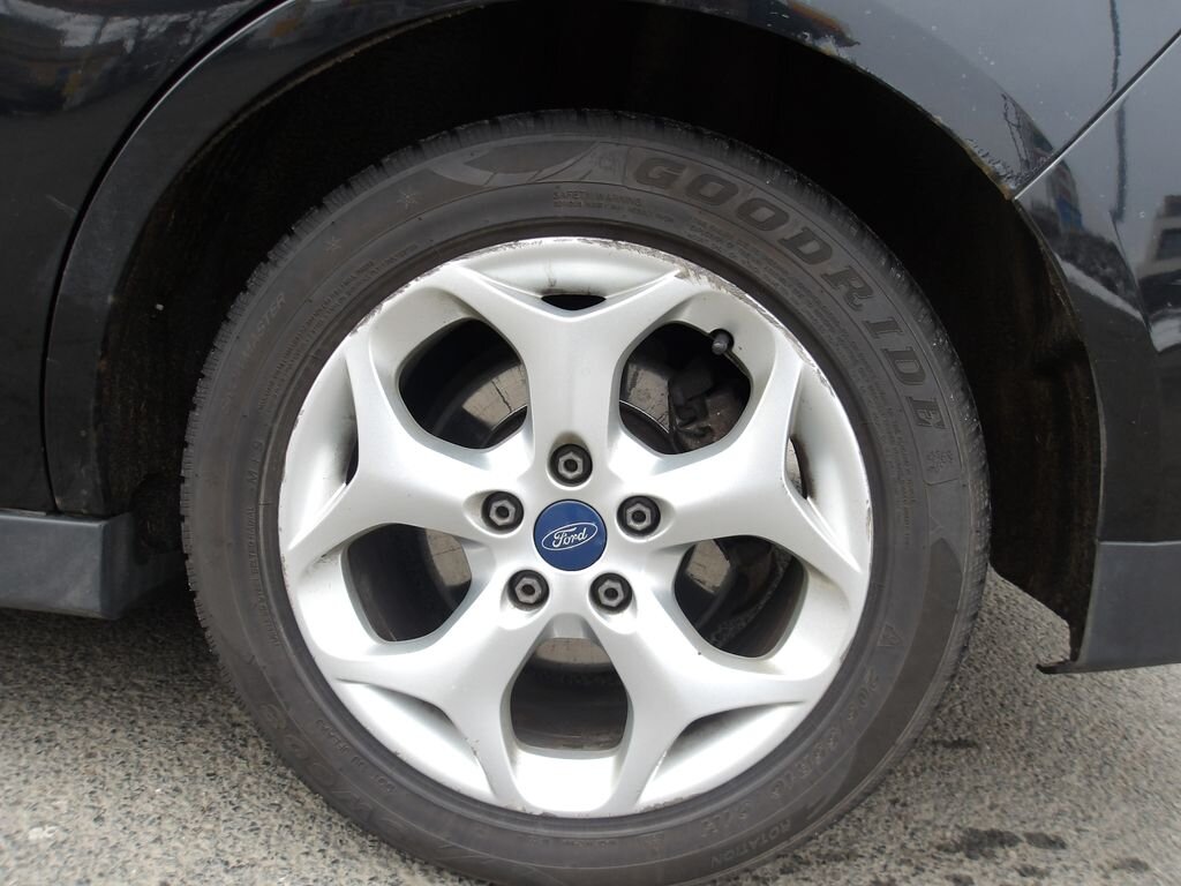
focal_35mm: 27
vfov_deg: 51.4
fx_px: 921
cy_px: 443
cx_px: 590
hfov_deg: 65.3
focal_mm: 4.9
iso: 100
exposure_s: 1/99
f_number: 3
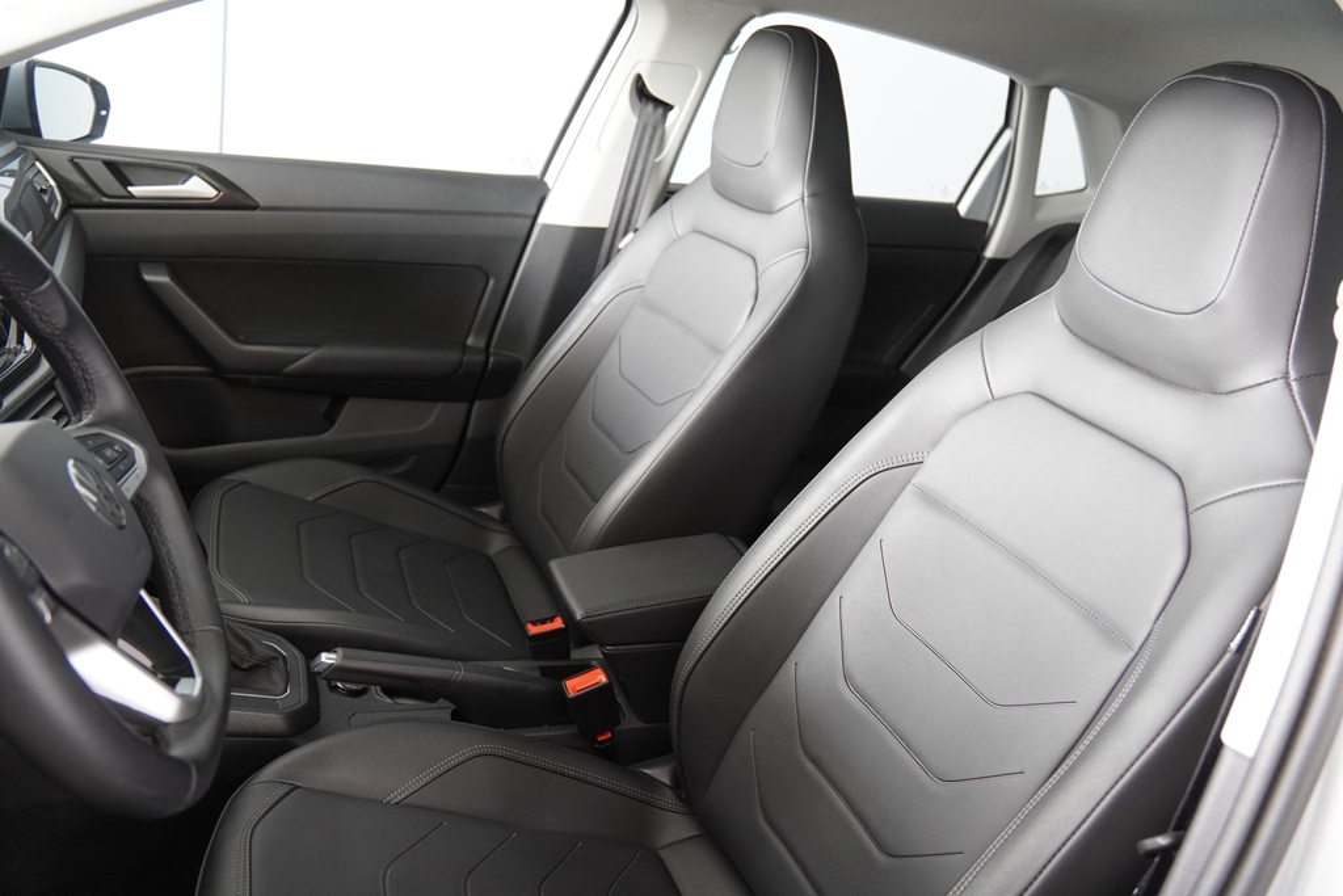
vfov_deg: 47.9
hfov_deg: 67.4
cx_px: 672
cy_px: 448
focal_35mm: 27
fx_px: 1007
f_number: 2.8
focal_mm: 18
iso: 1000
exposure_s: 1/60
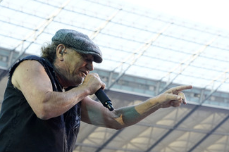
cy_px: 93
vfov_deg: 15.8
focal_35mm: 86
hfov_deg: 23.7
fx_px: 546
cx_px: 106
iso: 1600
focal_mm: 62
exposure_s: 1/400
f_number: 5
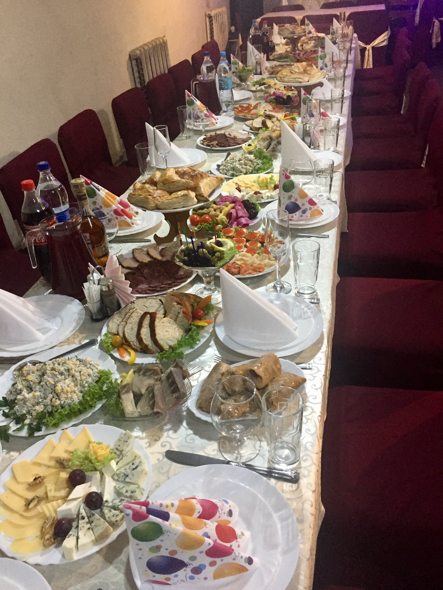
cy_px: 295
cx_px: 222
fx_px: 495
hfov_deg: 48.2
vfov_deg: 61.7
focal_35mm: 29
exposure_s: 1/17
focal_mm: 4.15
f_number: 2.2
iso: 250
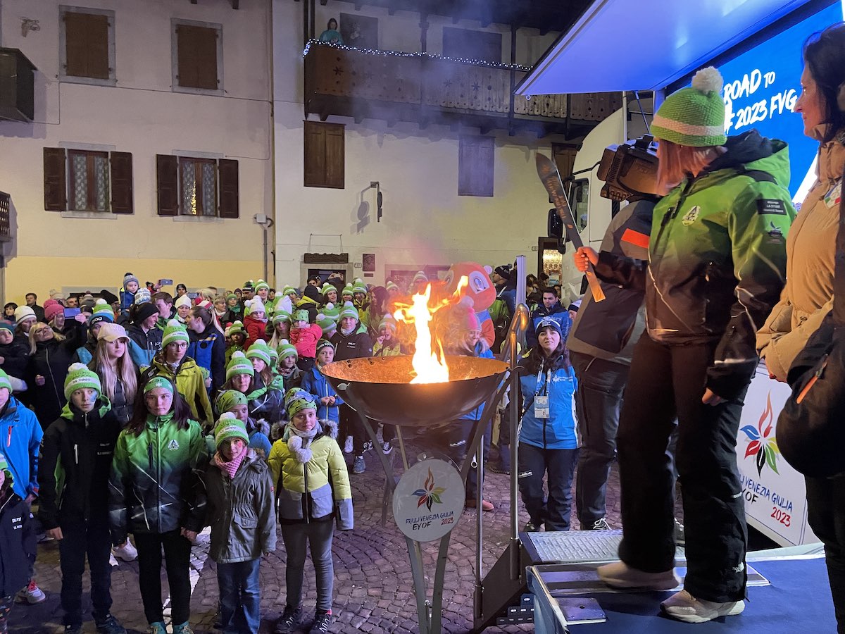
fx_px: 635
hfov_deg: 67.3
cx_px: 422
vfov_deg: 53.1
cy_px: 317
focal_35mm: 26
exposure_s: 1/34
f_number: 1.6
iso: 500
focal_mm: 4.2
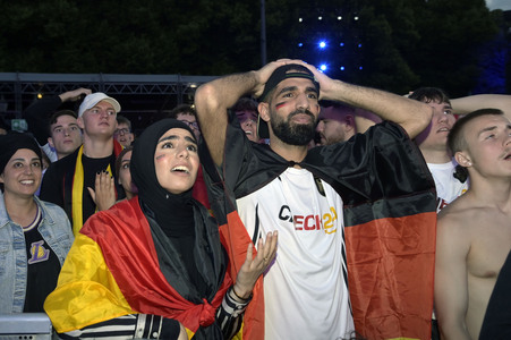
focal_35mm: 44
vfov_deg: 30.5
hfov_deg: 44.5
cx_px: 256
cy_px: 170
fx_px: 624
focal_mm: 44
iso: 1600
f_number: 5.6
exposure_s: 1/200
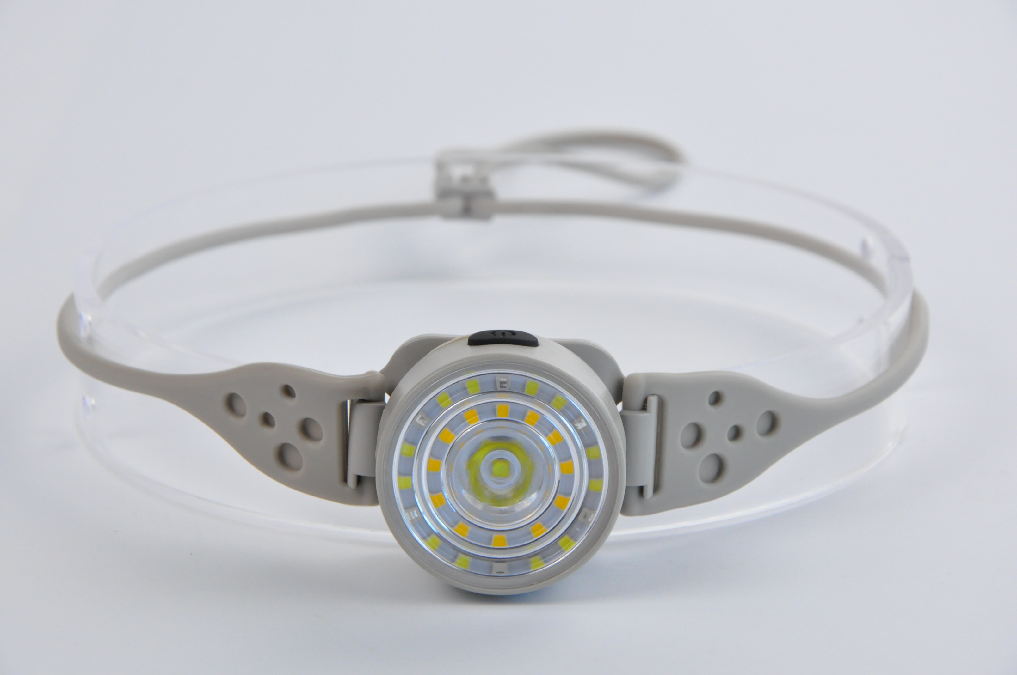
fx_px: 4444
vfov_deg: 8.7
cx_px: 508
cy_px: 338
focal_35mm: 158
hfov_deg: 13.1
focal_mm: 105
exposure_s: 1/160
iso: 1600
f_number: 10
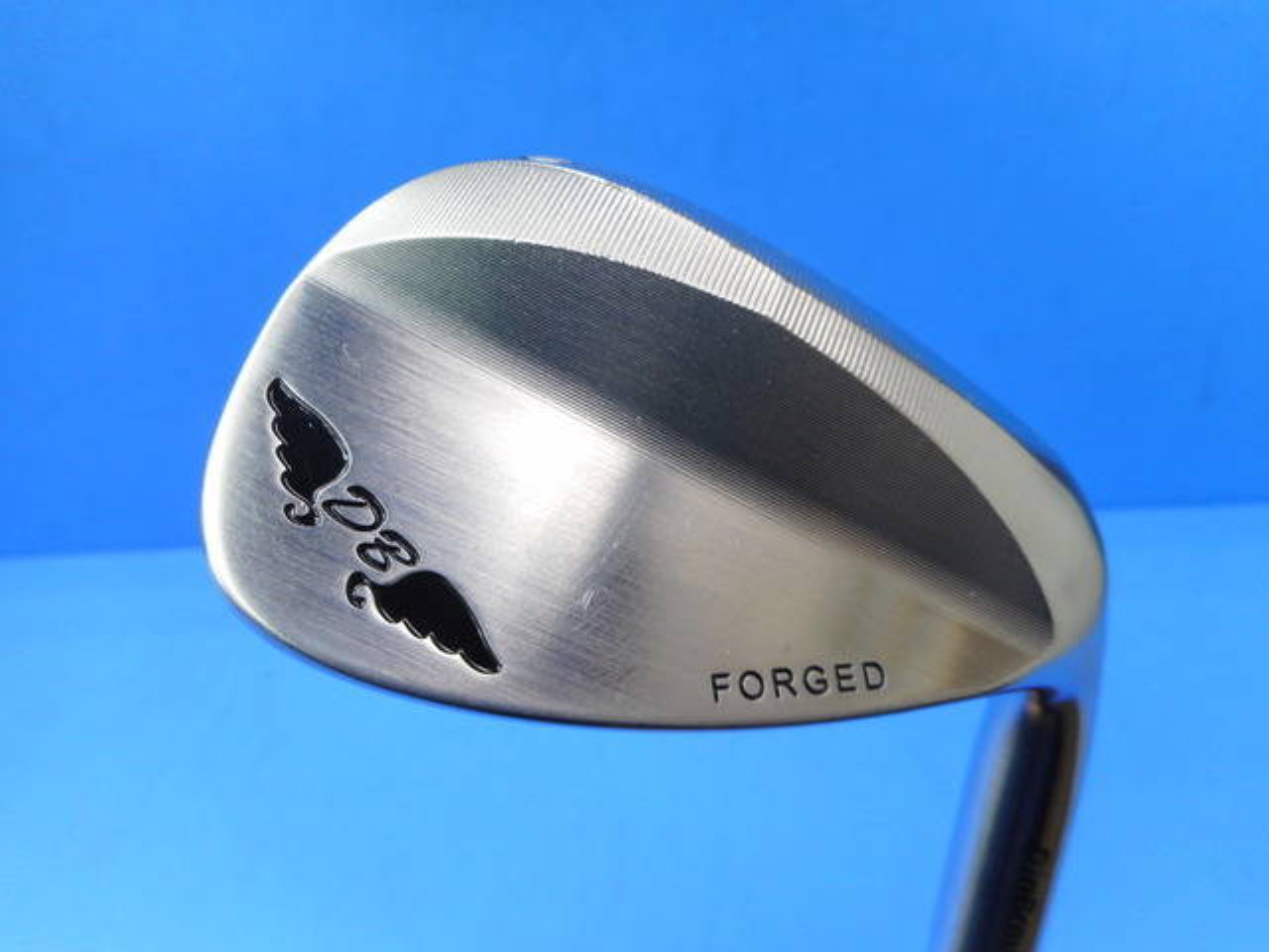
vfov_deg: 54.9
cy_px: 476
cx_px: 634
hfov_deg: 69.4
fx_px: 916
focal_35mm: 25
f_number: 3.7
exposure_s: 1/30
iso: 110
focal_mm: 4.5
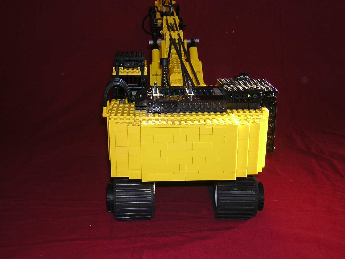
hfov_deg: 43.9
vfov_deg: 33.6
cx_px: 172
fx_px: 429
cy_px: 130
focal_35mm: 43
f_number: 2.8
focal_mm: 5.6
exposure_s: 1/60.1
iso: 100
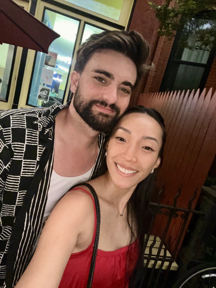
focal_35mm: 23
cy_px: 144
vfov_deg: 73.9
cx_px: 108
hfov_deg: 58.9
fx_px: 191
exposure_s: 1/18
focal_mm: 2.71
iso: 400
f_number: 2.2
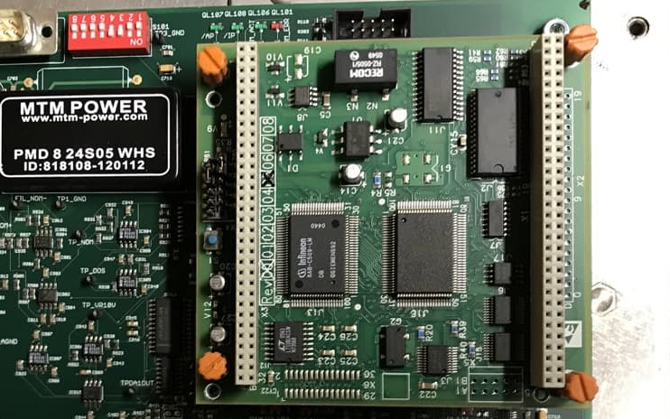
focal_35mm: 48
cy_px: 333
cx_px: 230
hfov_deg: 41.4
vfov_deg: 26.4
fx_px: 877
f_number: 1.8
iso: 50
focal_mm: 3.99
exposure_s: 1/17
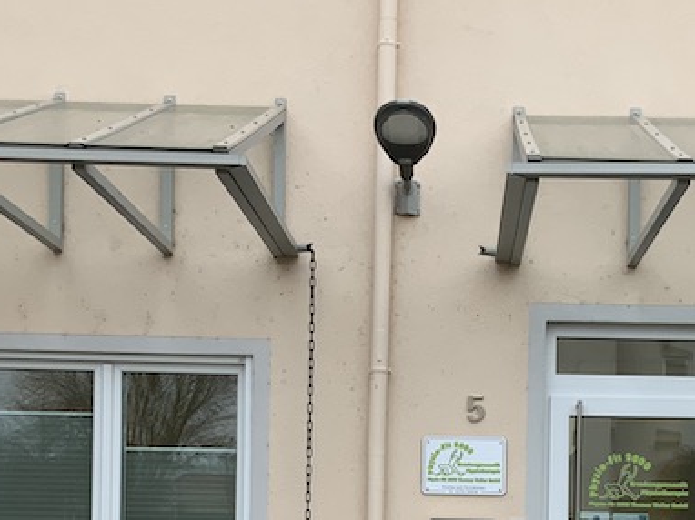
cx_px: 477
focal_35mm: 76
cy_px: 547
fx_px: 1525
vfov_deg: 18.7
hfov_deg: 25.5
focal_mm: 3
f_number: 1.8
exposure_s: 1/133
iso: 16
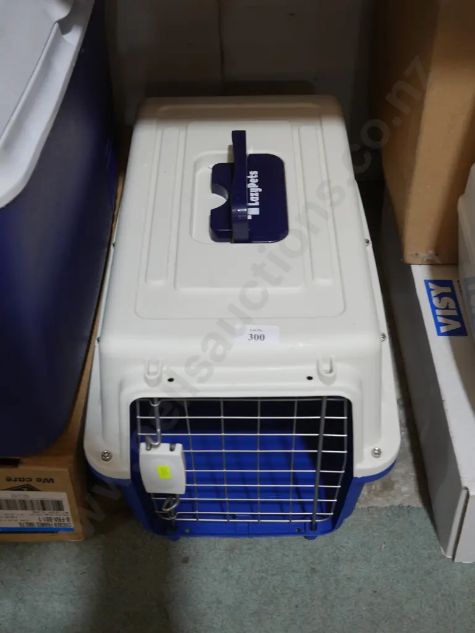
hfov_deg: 32.9
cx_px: 238
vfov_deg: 42.9
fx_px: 804
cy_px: 316
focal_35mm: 44
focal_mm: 22
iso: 400
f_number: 4.7
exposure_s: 1/60
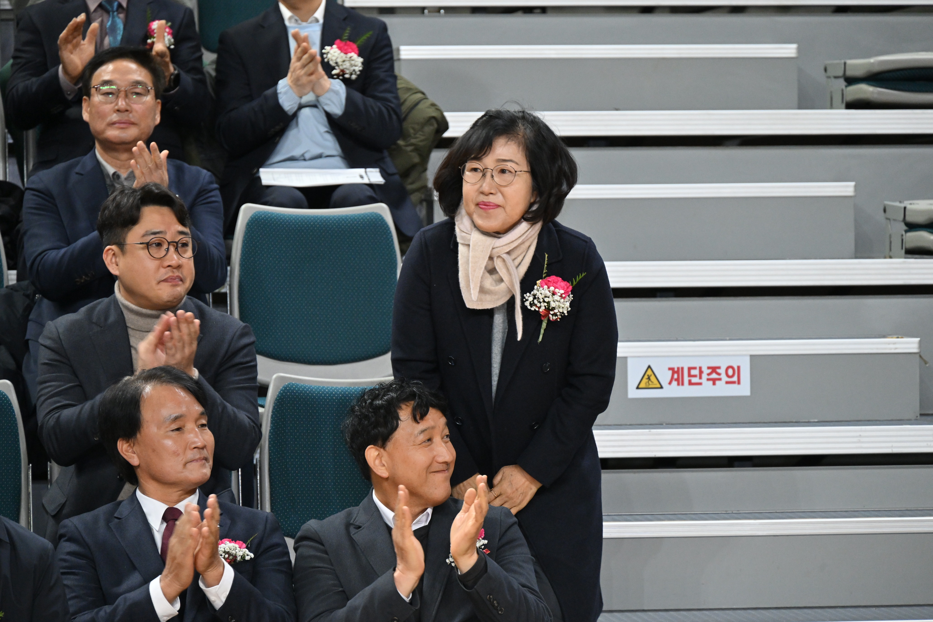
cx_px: 466
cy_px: 311
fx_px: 5053
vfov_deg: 7.0
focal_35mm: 195
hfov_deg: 10.5
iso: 3200
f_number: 6.3
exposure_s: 1/250
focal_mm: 195
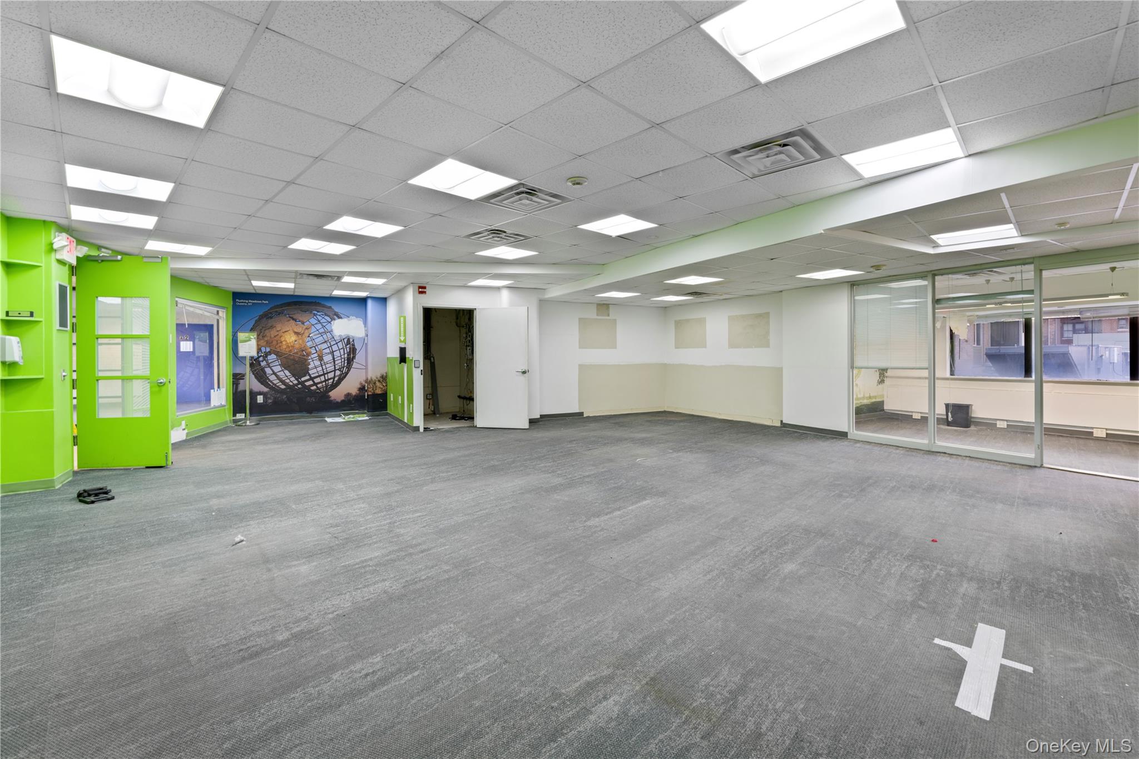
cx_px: 570
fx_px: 443
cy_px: 380
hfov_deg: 104.3
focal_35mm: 14
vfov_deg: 81.2
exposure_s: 1/1.67
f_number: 8
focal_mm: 14
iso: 100
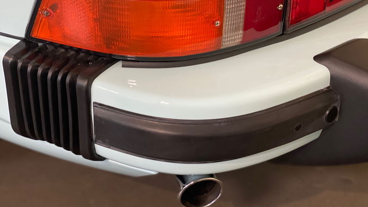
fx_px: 566
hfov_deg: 36.0
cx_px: 187
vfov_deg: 20.7
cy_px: 78
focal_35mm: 58
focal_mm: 6
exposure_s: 1/40
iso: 250
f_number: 2
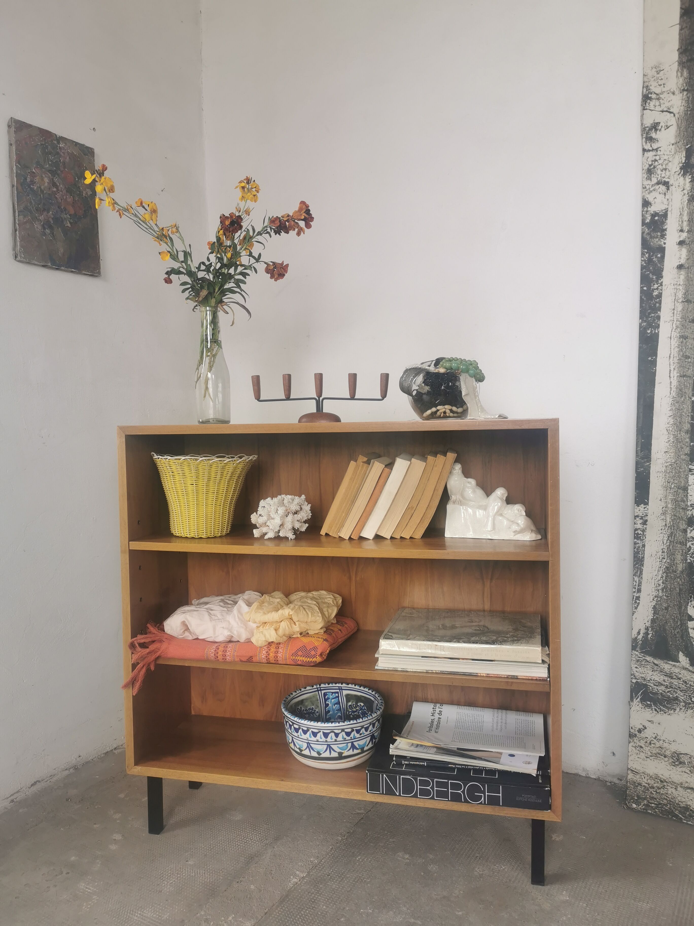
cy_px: 463
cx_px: 347
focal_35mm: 27
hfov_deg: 51.4
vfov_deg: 65.3
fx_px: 722
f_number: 1.6
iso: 50
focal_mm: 5.56
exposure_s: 1/116
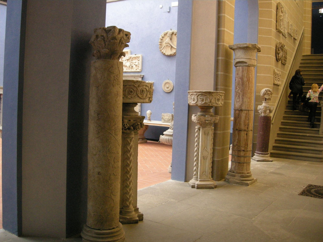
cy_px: 121
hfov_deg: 51.4
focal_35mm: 36
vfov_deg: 39.7
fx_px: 336
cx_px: 162
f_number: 2.7
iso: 400
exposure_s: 1/27.2
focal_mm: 7.5
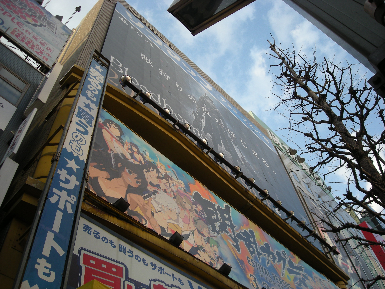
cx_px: 192
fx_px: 389
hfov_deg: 52.6
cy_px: 144
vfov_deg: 40.7
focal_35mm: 35
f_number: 2.8
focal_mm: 5.7
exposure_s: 1/252
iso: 64
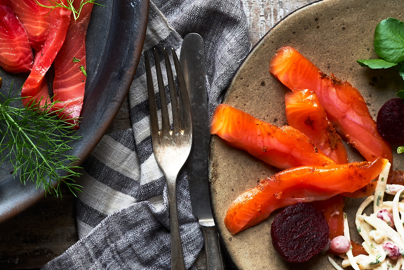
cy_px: -1
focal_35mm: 149
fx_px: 1673
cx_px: 99
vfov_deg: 9.2
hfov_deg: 13.7
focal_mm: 50
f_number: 4
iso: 100
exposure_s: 1/13
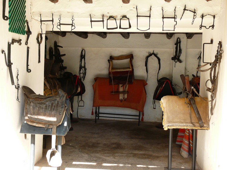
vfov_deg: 29.7
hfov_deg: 38.9
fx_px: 321
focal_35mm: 49
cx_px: 114
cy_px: 85
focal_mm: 10.4
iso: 100
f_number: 4
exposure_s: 1/60
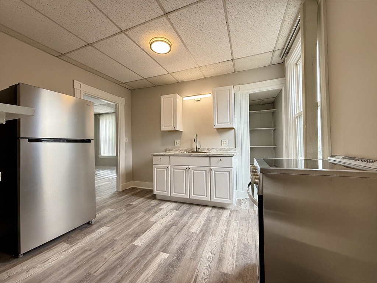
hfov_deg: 102.1
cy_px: 142
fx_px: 152
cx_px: 188
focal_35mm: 14
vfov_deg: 85.7
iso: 160
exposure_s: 1/120
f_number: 2.2
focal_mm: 2.22
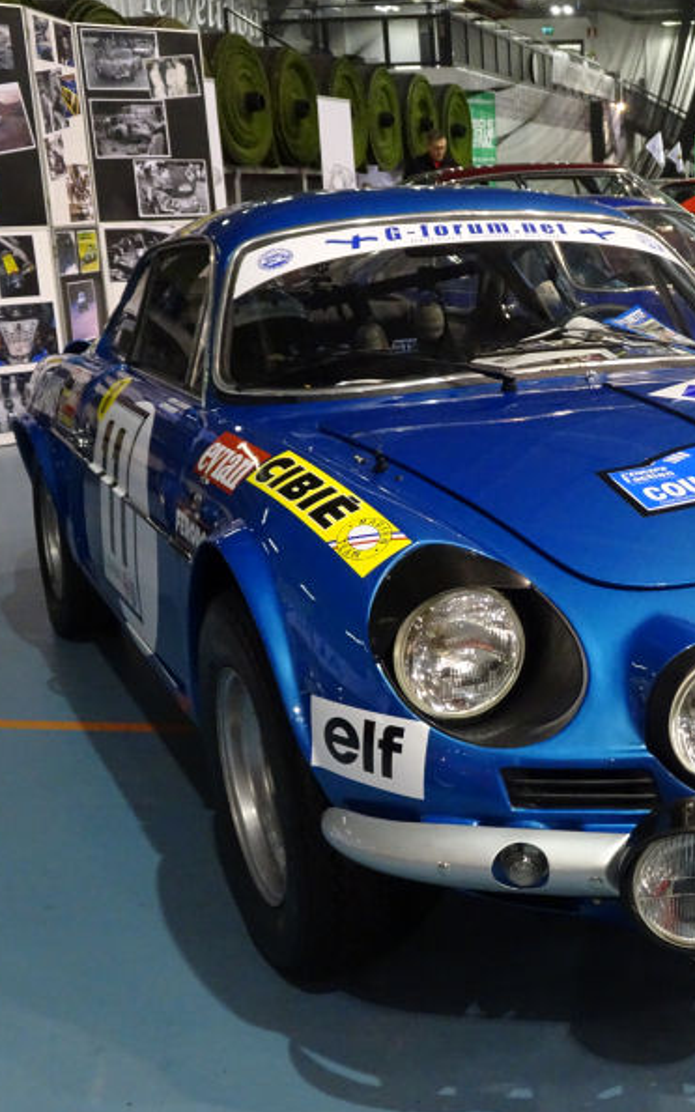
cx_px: 645
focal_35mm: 47
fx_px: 1424
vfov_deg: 42.6
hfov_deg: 26.4
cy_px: 555
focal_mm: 5.61
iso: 800
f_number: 4
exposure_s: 1/30
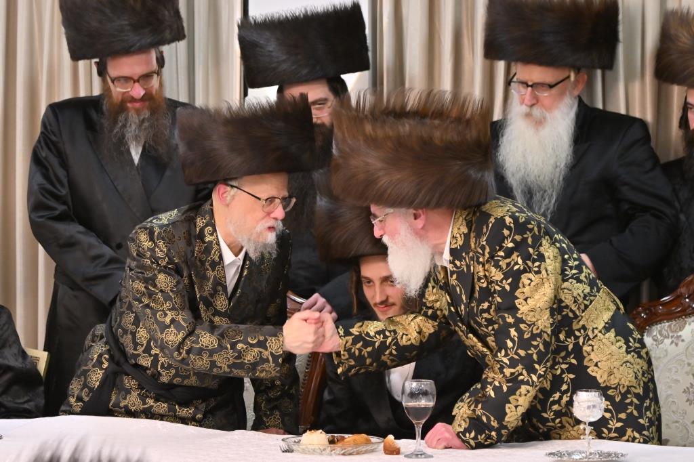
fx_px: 3237
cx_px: 347
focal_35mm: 168
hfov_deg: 12.2
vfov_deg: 8.2
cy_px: 231
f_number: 4
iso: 800
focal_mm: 112
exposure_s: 1/160
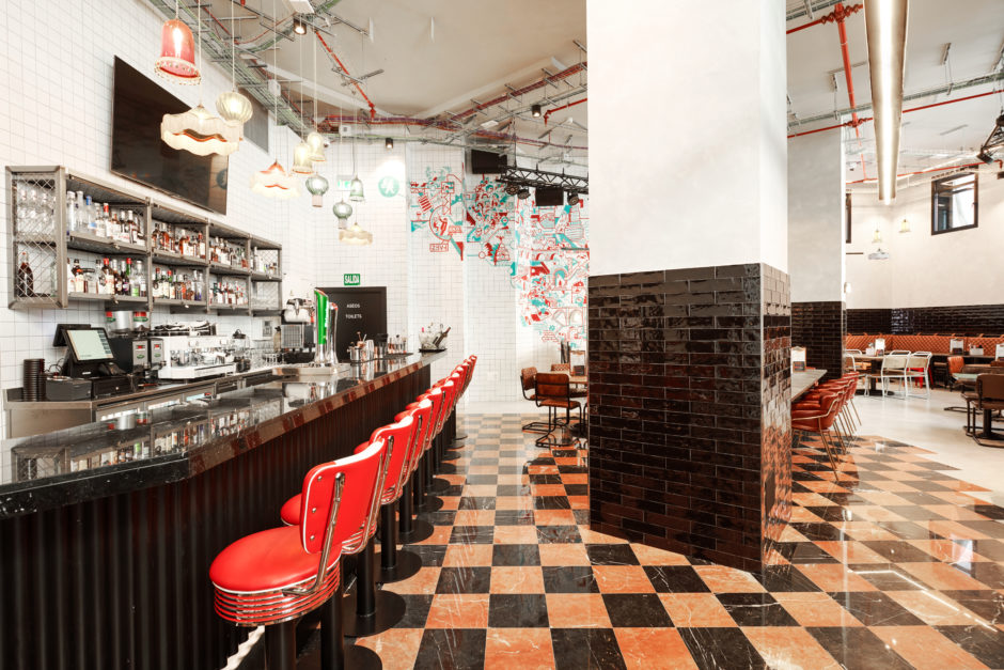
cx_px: 502
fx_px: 474
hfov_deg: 93.3
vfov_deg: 70.5
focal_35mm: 17
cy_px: 335
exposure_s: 1/6
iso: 400
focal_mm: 17
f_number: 9
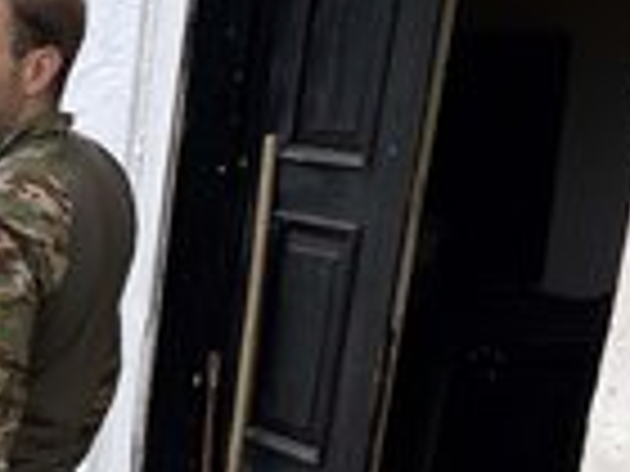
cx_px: -378
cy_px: 614
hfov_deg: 18.2
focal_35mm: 93
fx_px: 1693
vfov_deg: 15.2
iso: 32
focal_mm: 4.2
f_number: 1.6
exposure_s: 1/133
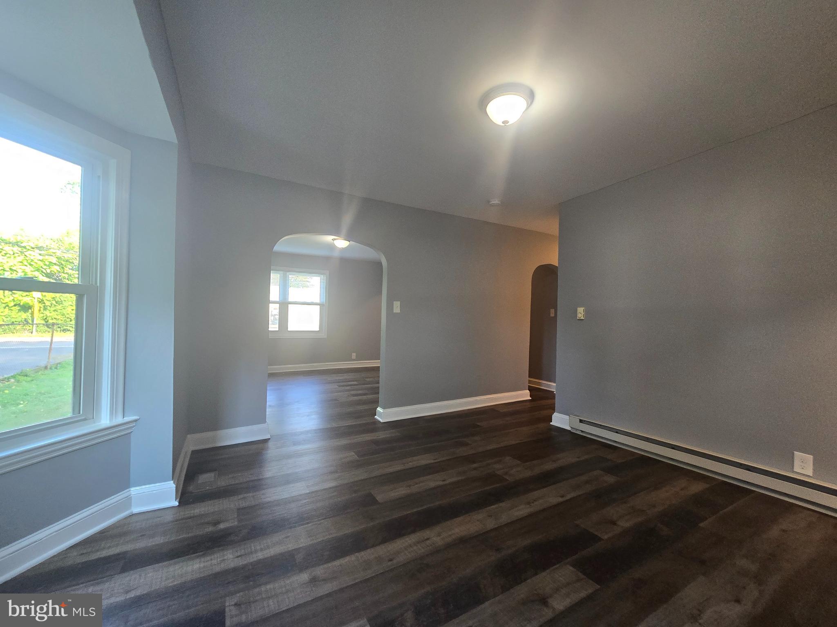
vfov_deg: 89.9
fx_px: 314
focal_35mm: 13
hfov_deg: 106.2
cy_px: 314
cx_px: 418
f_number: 2.2
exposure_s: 1/60
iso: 250
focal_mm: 2.2
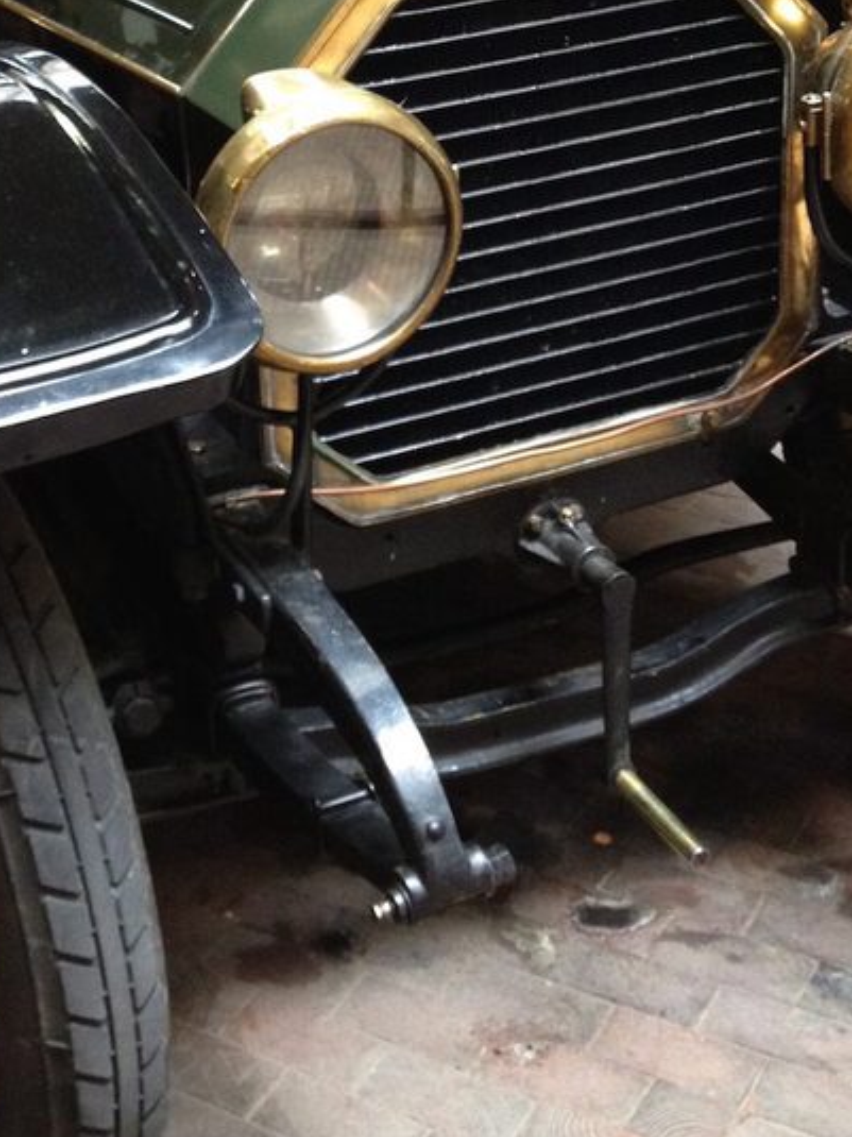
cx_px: 276
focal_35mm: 67
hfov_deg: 21.8
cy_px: 225
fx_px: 2200
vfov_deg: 28.4
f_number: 2.4
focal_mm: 4.28
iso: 200
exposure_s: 1/20
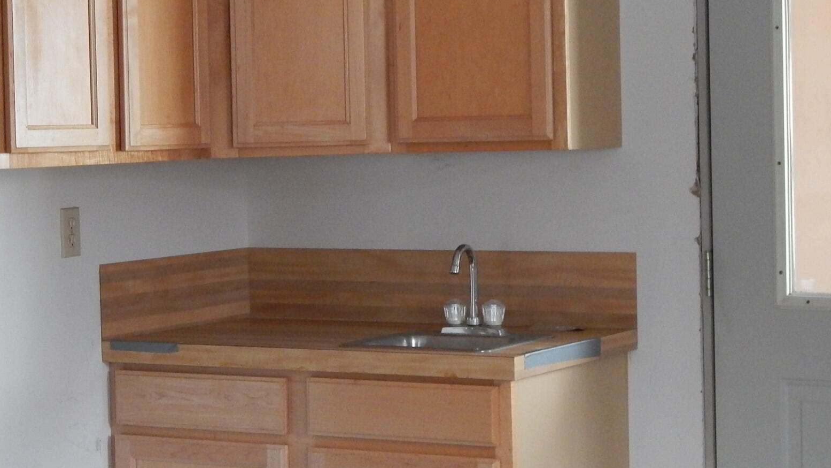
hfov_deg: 20.7
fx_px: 2270
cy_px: 208
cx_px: 336
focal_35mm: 103
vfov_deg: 11.8
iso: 450
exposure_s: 1/15
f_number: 3.7
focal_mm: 8.6
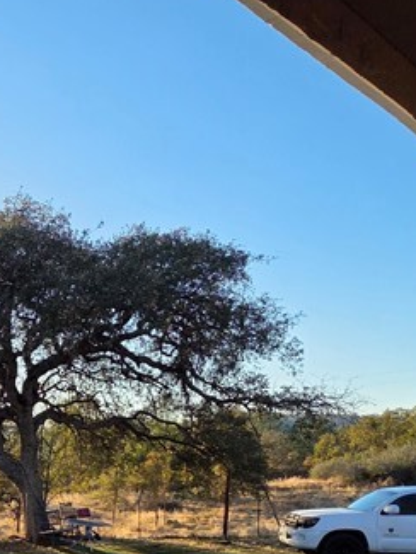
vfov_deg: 42.2
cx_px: -78
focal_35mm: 41
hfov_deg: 30.2
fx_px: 657
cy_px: 494
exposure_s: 1/1087
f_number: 1.9
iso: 40
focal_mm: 2.2
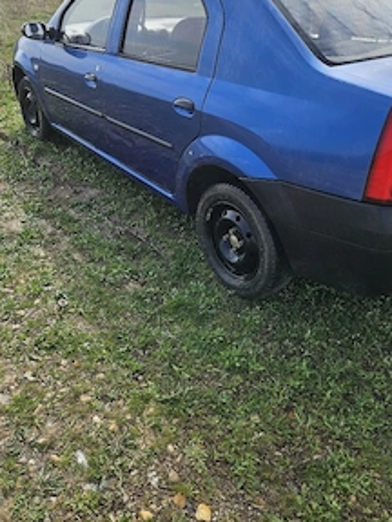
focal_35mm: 32
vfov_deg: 56.3
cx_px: 203
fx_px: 483
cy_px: 205
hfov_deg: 44.2
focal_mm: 5.4
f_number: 1.8
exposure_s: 1/1667
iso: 25
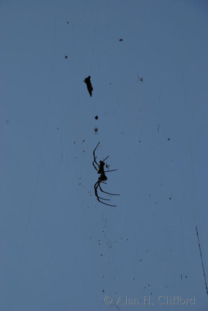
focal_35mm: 300
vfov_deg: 6.9
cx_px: 104
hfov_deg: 4.6
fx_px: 2595
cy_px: 156
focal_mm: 200
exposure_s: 1/250
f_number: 13
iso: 100
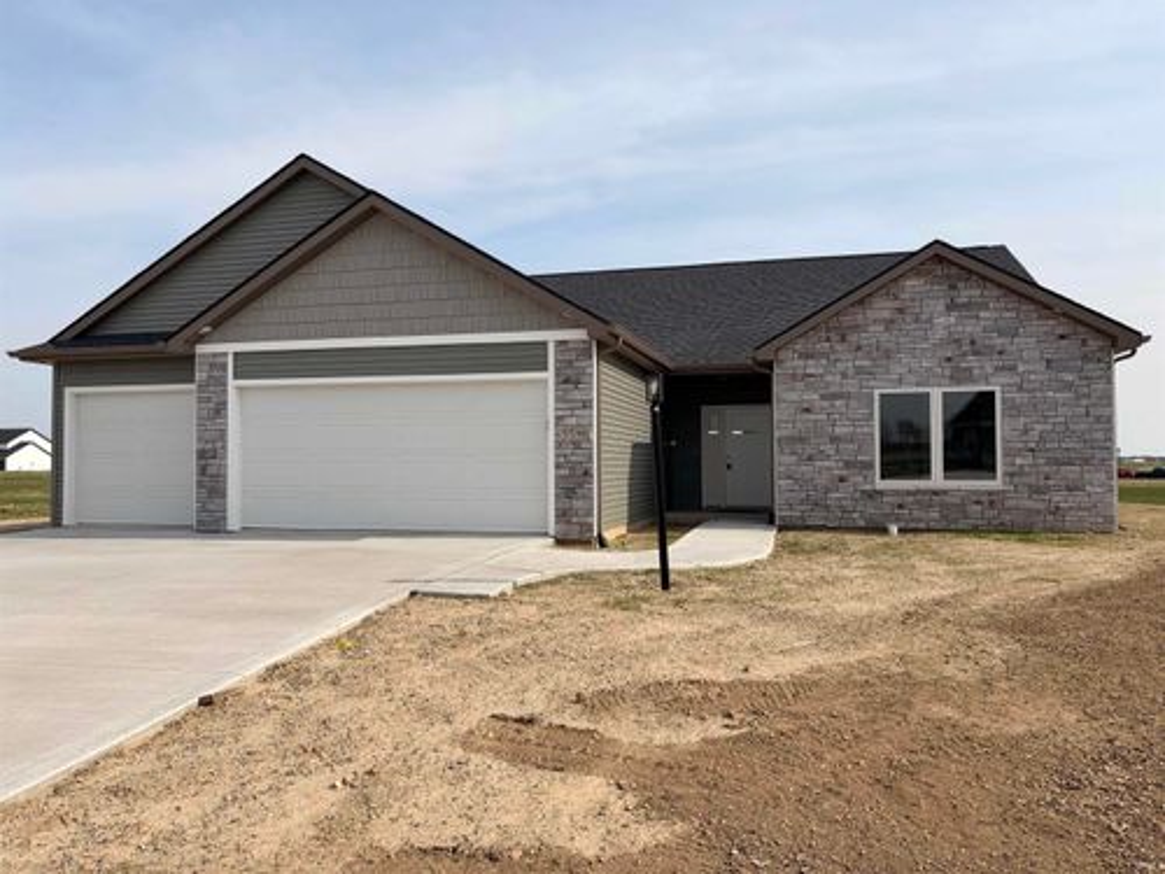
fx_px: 875
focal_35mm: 26
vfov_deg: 53.1
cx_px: 582
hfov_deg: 67.3
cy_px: 437
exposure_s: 1/6993
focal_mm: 5.96
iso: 64
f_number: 1.6
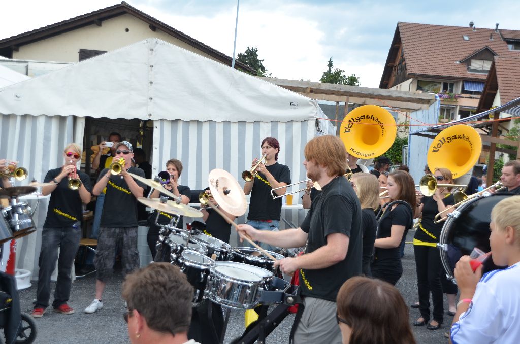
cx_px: 260
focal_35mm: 48
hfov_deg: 41.2
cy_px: 172
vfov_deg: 27.9
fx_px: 692
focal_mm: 32
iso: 200
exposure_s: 1/160
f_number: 6.3
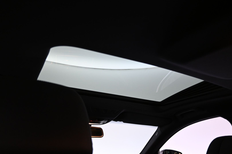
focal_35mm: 27
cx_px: 116
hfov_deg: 67.4
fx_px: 174
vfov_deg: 47.9
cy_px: 77
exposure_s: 1/30
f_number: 3.5
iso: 1100
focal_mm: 18
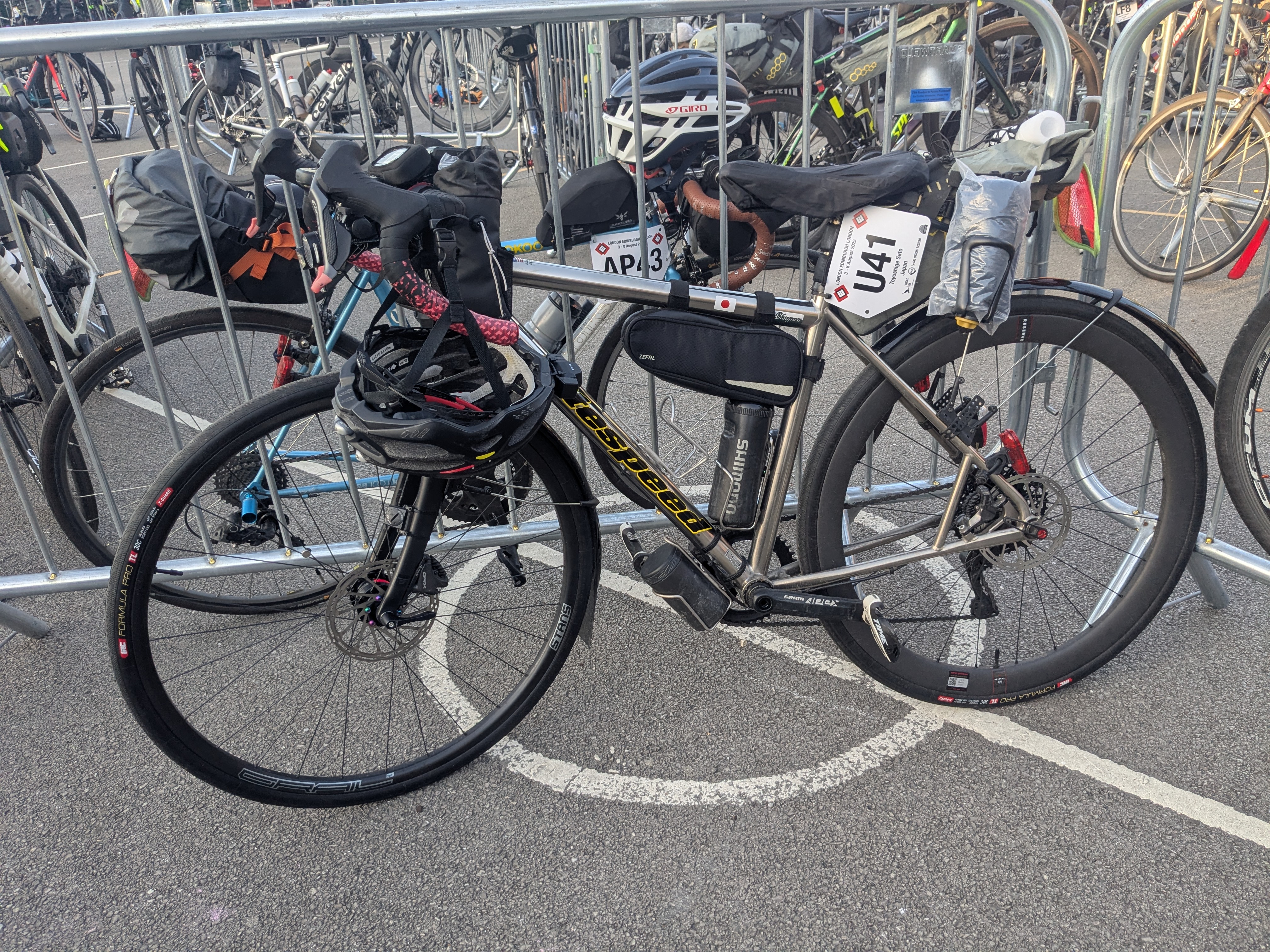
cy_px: 476
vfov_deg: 51.4
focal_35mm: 27
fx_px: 991
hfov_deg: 65.3
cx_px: 635
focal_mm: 4.38
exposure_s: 1/217
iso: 49
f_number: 1.73
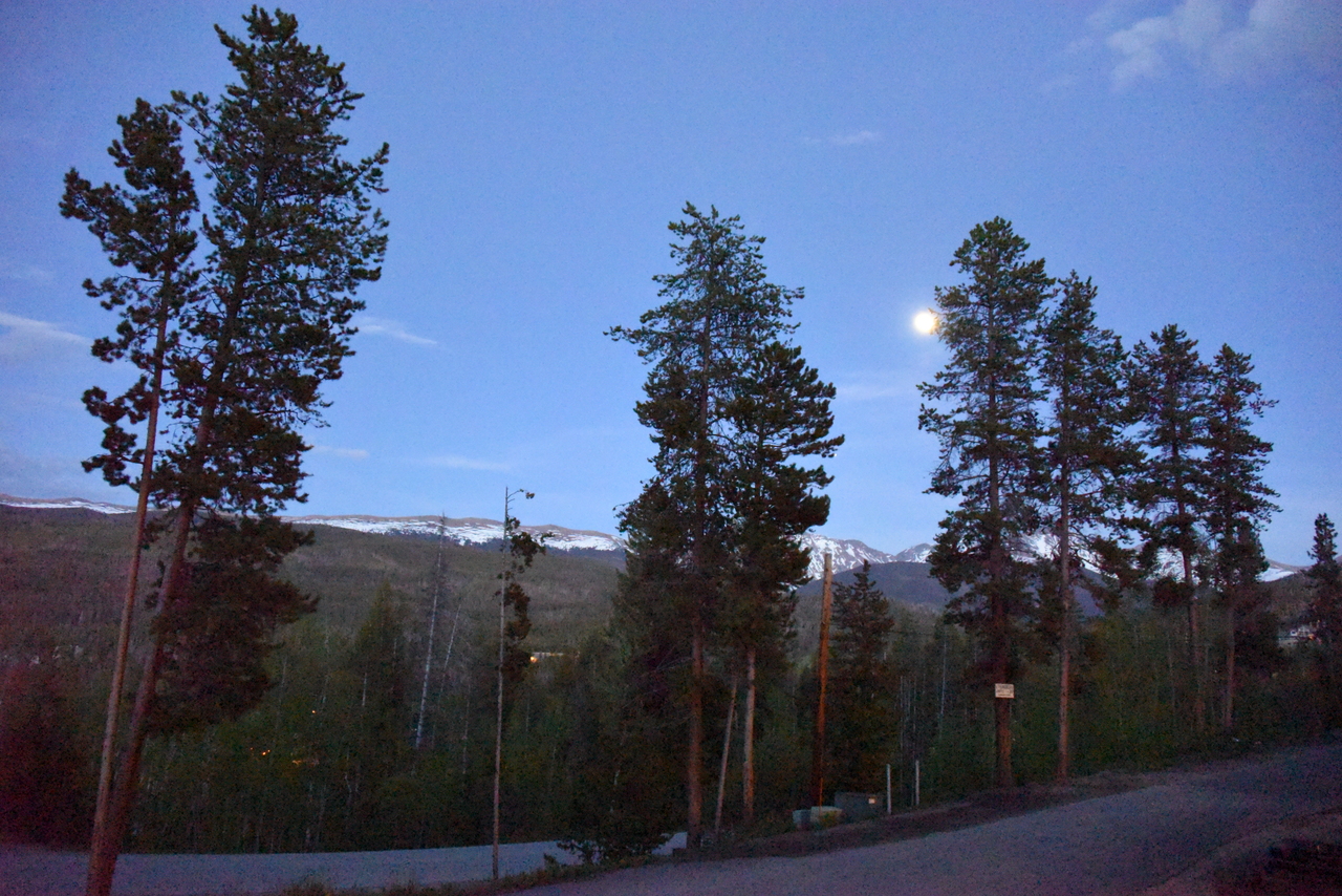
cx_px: 671
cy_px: 448
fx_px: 1044
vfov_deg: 46.4
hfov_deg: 65.5
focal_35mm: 28
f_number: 4
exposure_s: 1/60
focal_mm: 28
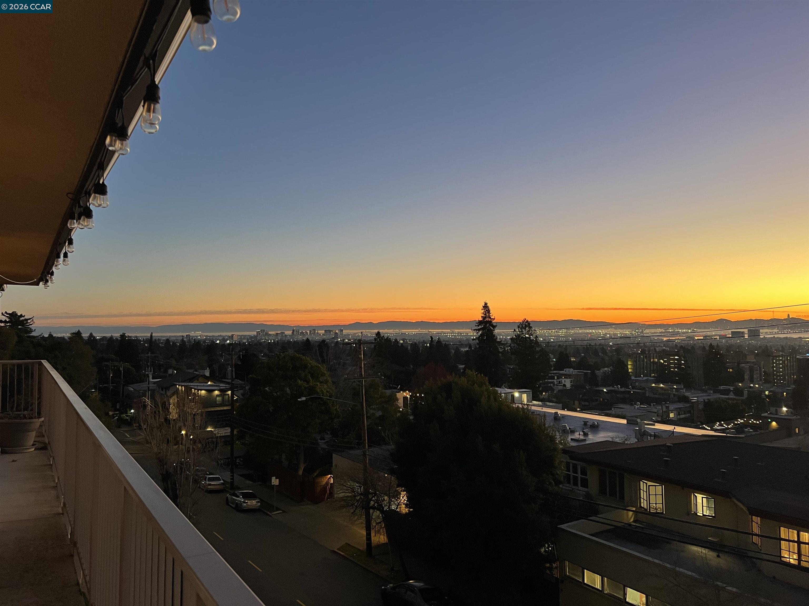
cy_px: 303
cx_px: 404
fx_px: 608
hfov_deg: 67.3
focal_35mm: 26
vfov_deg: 53.1
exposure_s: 1/60
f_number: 1.5
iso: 160
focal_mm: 5.7
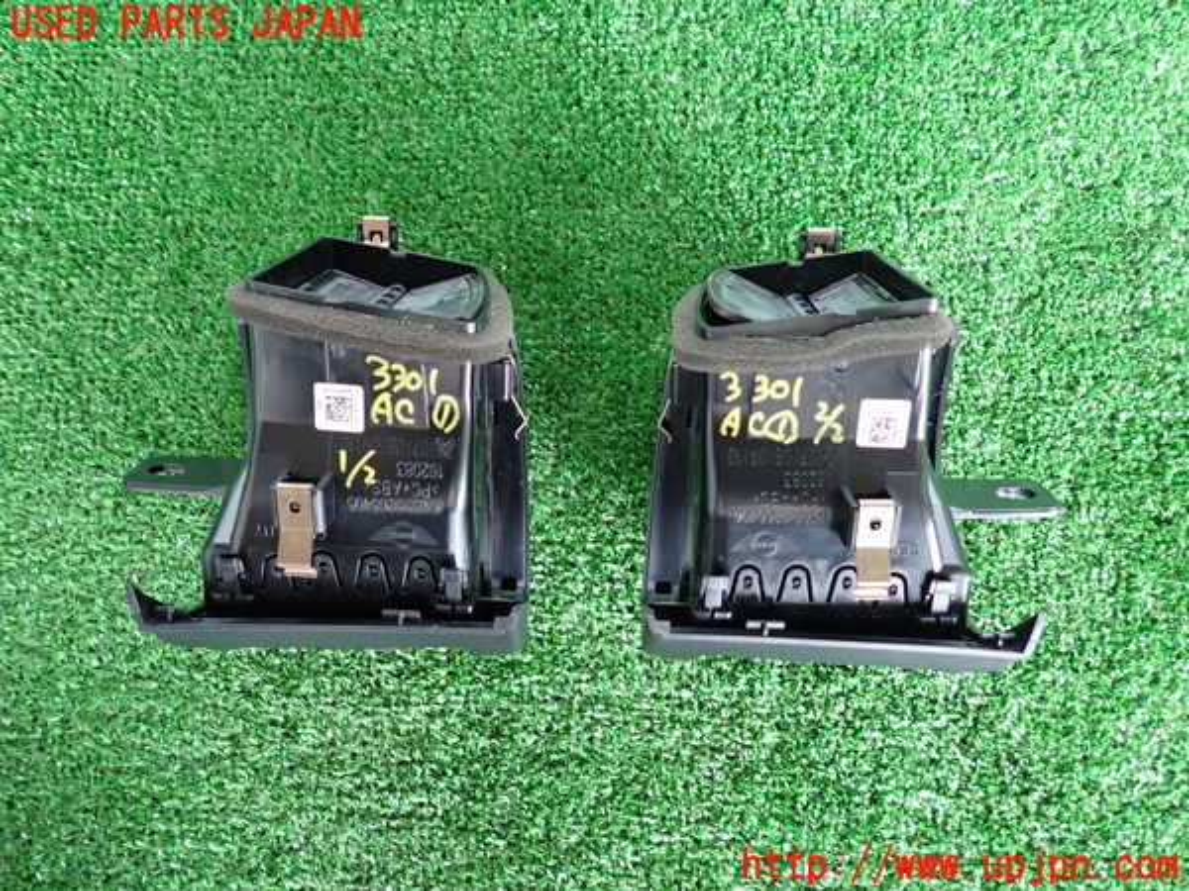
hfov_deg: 69.4
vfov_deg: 54.9
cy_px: 446
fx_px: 859
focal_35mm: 25
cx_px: 594
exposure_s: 1/30
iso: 320
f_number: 2
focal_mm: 4.5
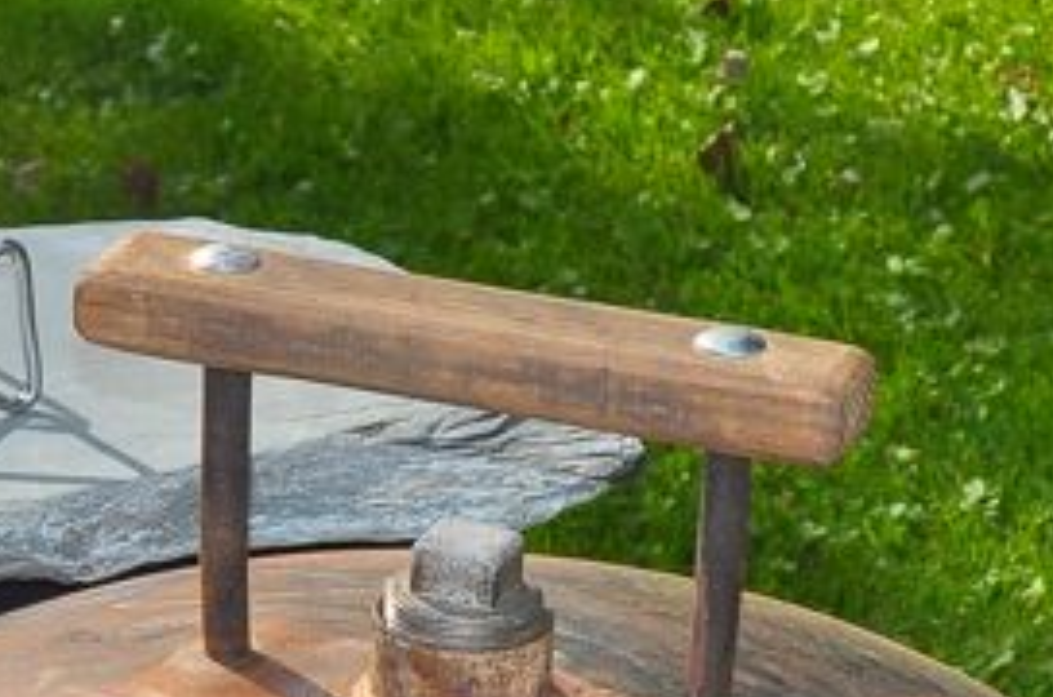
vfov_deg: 6.8
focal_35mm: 198
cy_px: 1119
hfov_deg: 10.4
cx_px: 472
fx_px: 5778
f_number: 8
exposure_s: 1/200
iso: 200
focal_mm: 28
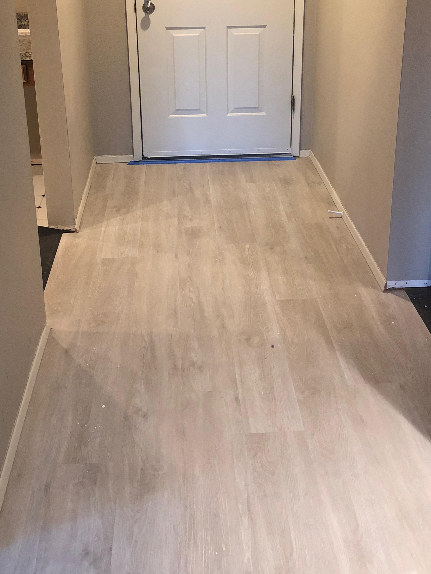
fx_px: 714
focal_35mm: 43
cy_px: 134
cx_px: 224
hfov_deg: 33.6
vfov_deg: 42.3
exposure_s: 1/15
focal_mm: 3.99
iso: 64
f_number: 1.8
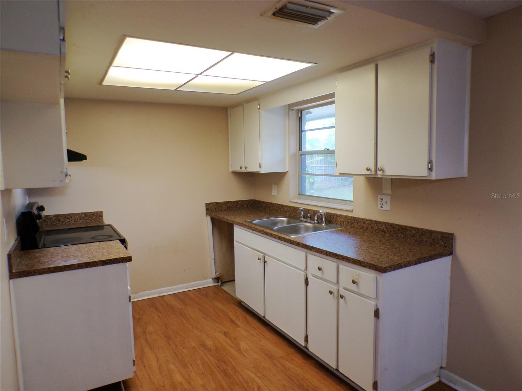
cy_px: 196
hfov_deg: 71.6
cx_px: 261
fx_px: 362
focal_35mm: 24
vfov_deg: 56.8
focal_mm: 4.3
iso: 178
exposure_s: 1/34
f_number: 3
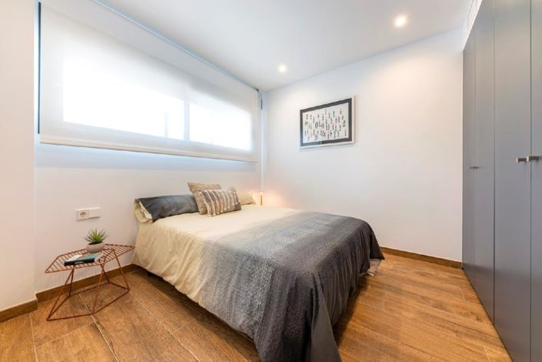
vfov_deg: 90.0
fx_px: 181
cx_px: 271
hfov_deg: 112.6
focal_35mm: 12
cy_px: 181
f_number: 11
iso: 100
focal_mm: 12
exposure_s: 1/8
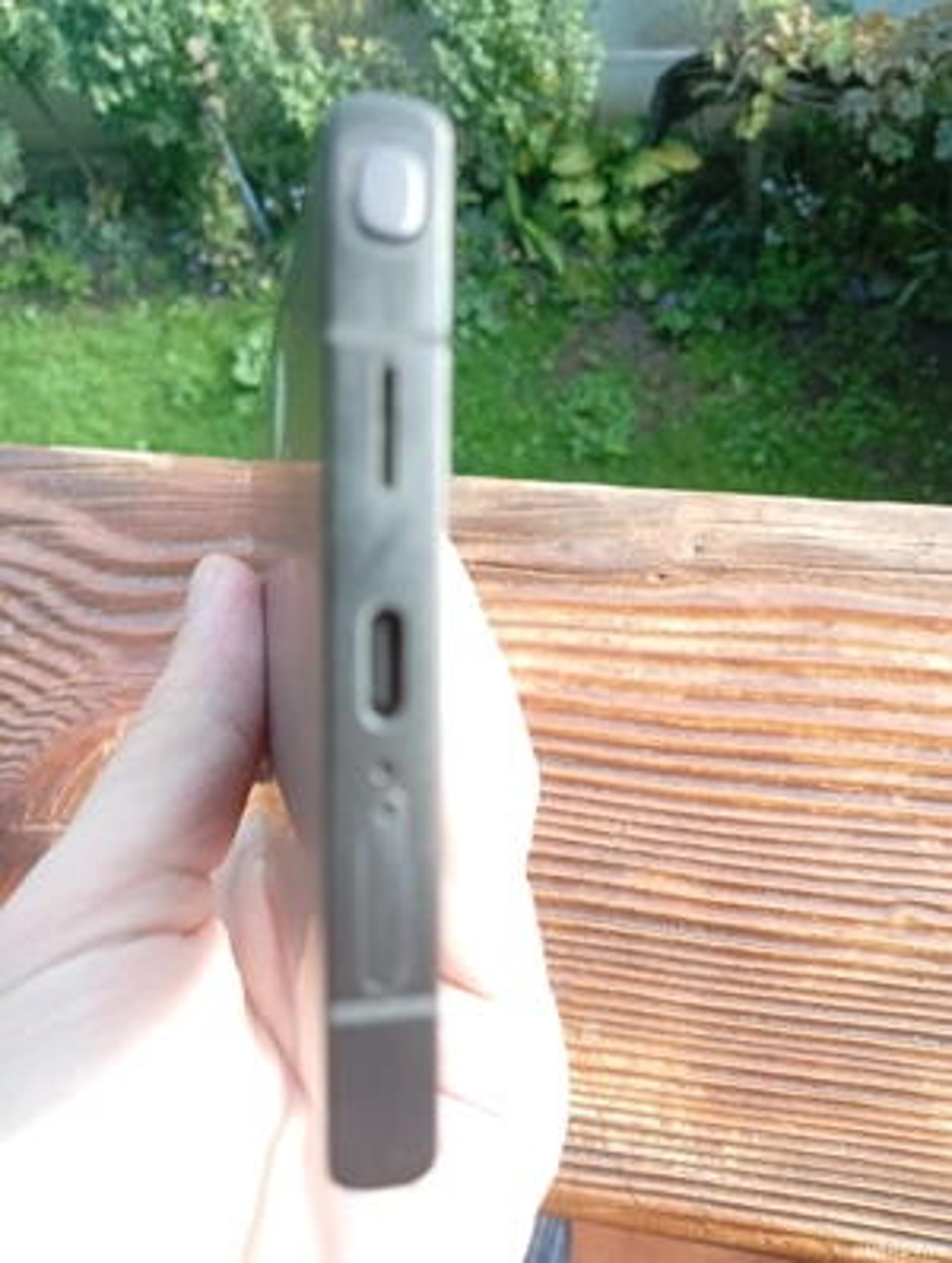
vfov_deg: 65.2
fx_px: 987
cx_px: 476
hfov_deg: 51.5
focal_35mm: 27
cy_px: 632
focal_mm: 3.98
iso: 81
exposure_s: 1/50
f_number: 1.8
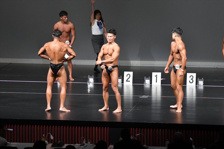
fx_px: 1256
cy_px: 74
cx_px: 112
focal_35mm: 202
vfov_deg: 6.8
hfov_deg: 10.2
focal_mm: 135
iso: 5000
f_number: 5.6
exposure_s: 1/400
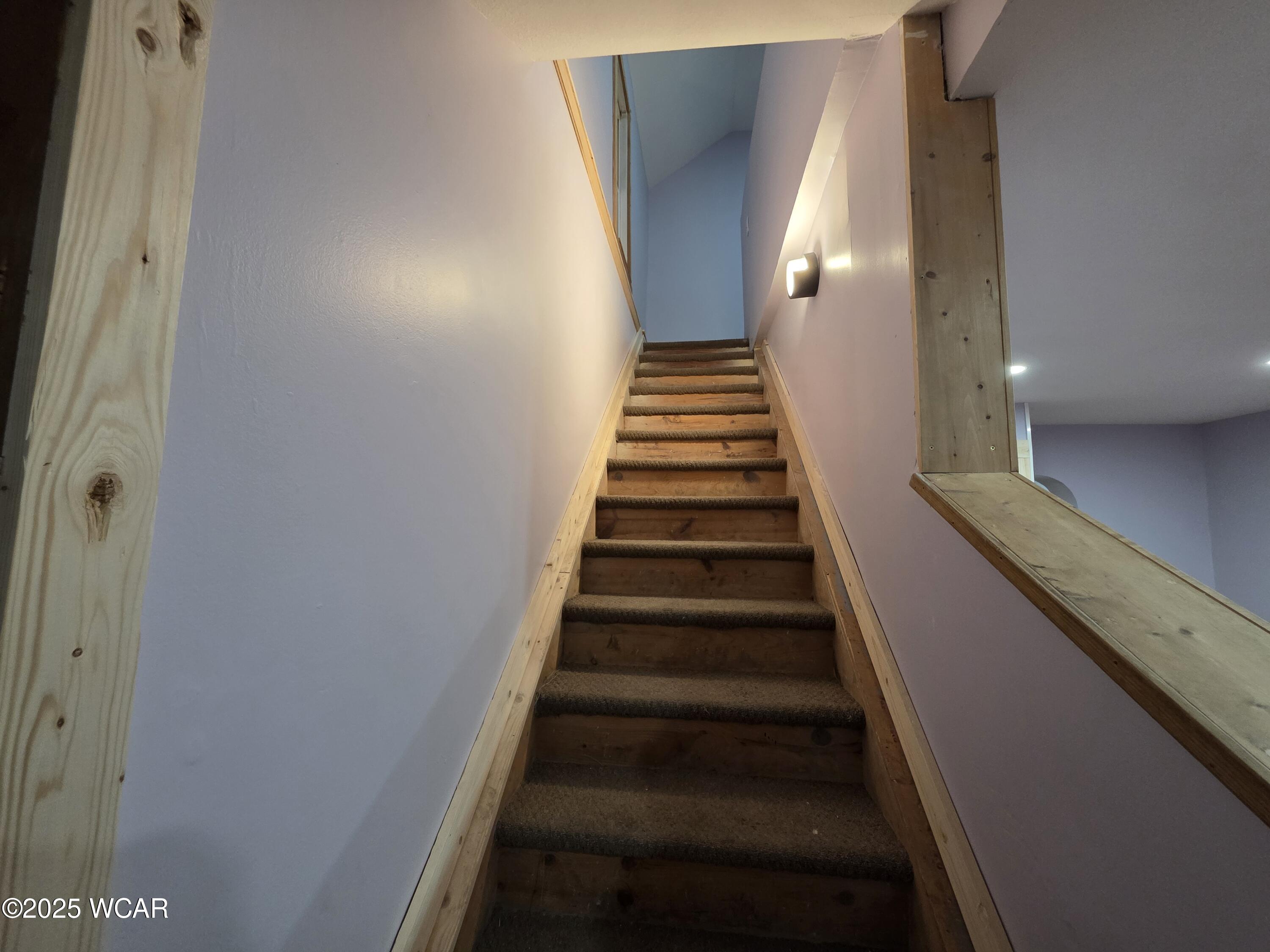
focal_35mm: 13
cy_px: 476
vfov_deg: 89.9
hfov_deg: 106.2
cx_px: 635
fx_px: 477
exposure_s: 1/60
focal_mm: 2.2
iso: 400
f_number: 1.9
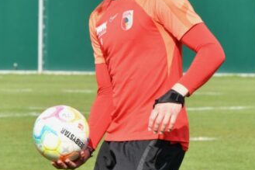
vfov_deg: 3.3
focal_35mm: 416
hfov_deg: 5.0
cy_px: 58
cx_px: 62
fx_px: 2945
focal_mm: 145
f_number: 13
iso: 500
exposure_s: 1/640
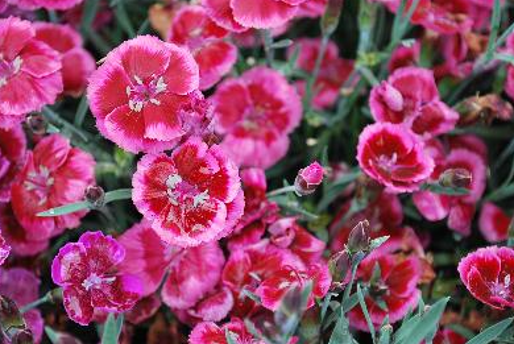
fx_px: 1143
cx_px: 254
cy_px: 173
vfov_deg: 17.1
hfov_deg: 25.3
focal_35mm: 80
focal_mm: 52
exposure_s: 1/60
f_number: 5.6
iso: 200
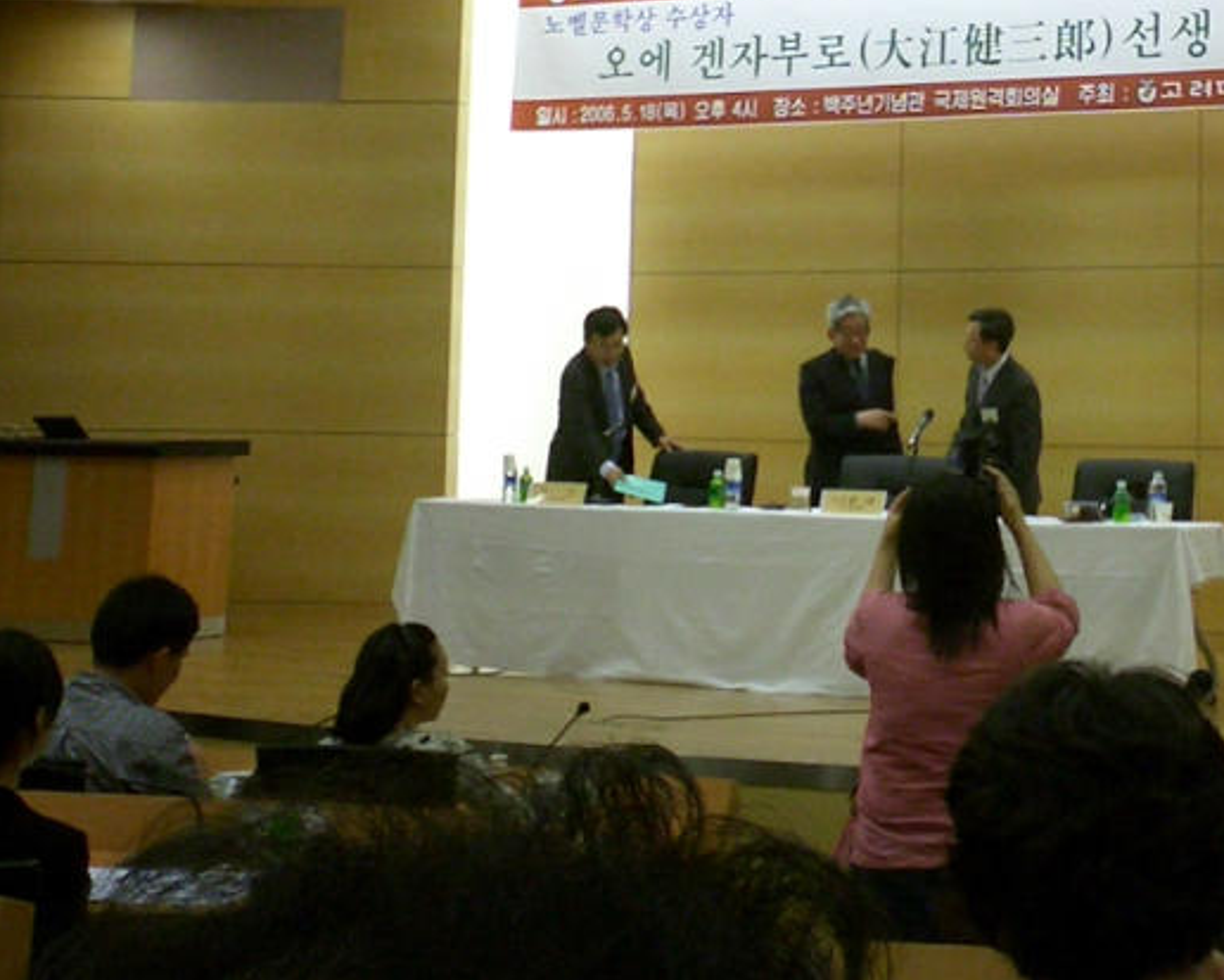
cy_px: 93
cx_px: 973
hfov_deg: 26.6
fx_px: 2536
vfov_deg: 21.4
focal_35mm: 70
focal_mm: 5.6
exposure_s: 1/40
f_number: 3.5
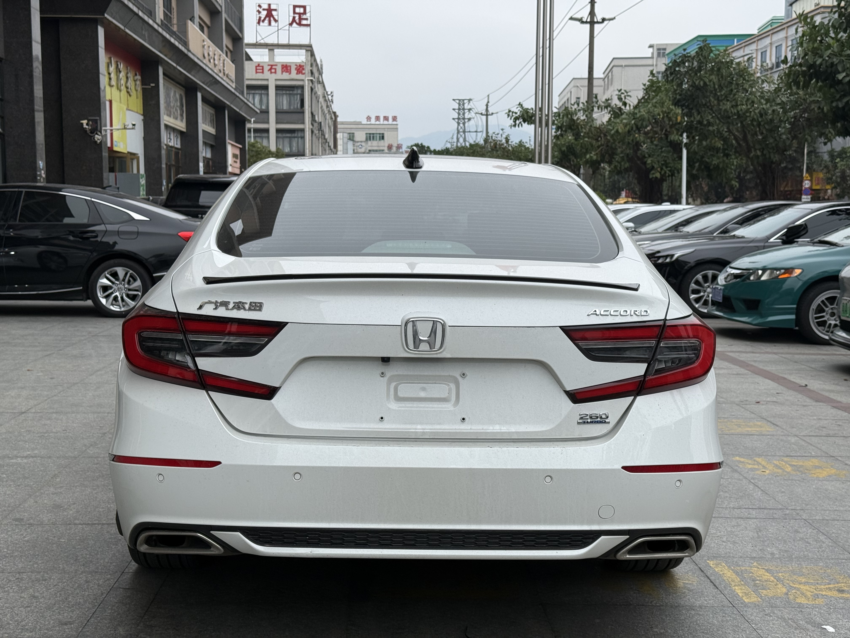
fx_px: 1179
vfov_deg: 30.3
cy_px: 319
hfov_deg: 39.7
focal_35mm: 48
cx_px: 425
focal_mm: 6.76
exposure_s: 1/1838
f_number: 1.78
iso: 64
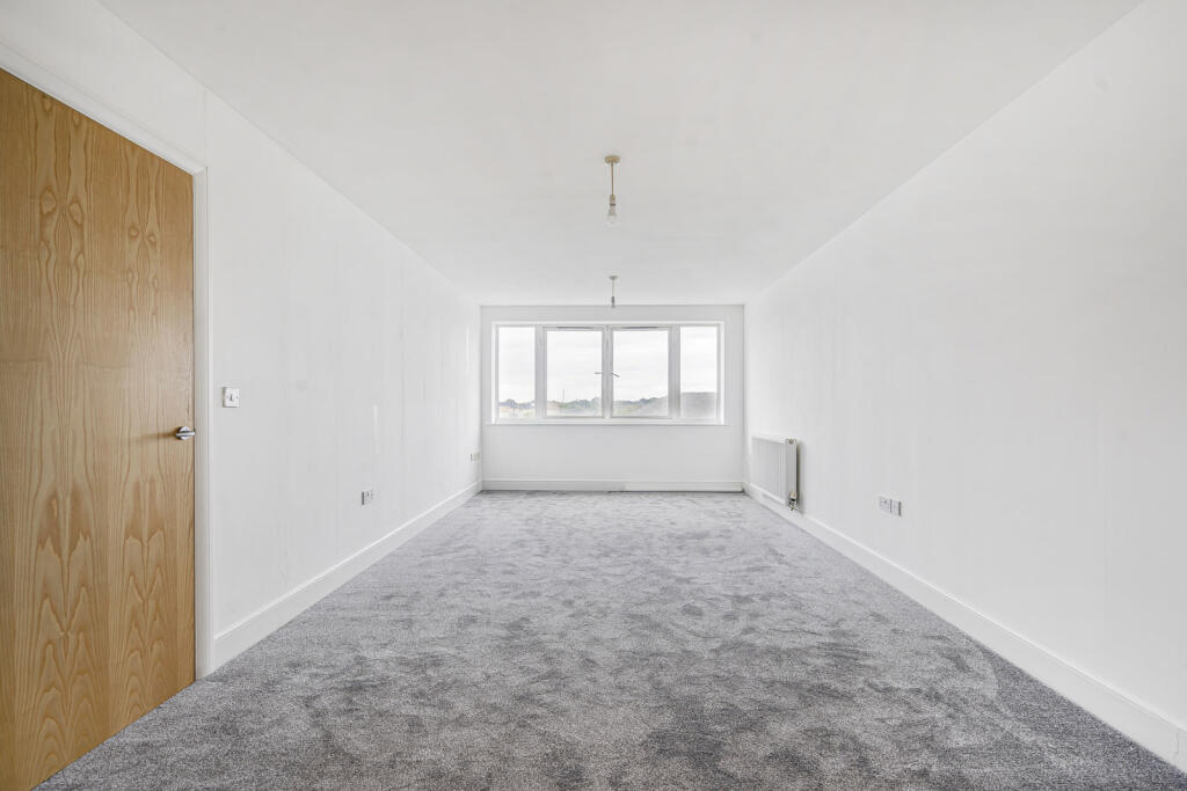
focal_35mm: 16
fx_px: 528
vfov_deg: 73.8
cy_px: 396
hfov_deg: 96.7
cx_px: 594
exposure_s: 1/10
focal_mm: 16
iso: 100
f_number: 8
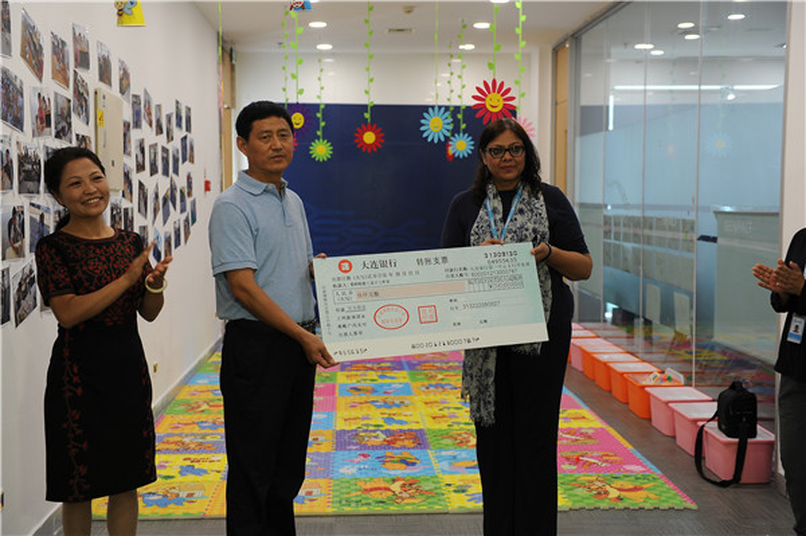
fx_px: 1074
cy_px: 268
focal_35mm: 48
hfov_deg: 41.1
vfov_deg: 28.0
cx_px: 403
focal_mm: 48
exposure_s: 1/60
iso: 500
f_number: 4
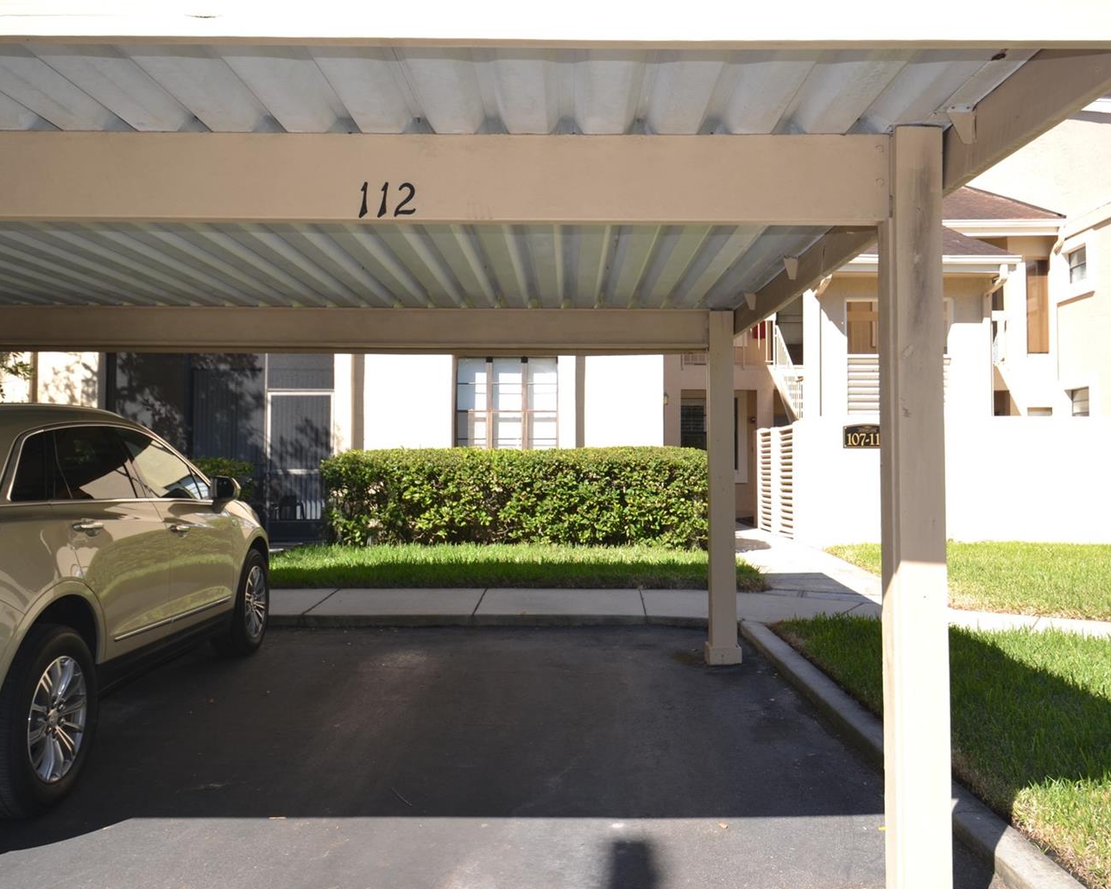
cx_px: 578
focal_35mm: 28
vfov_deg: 51.5
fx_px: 920
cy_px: 432
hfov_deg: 62.2
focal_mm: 16
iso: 100
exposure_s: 1/200
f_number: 5.6
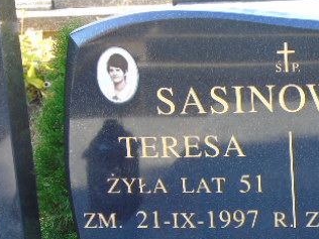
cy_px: 238
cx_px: 262
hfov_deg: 13.6
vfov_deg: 10.2
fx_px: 1327
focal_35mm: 144
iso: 100
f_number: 4.7
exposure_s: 1/30
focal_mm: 13
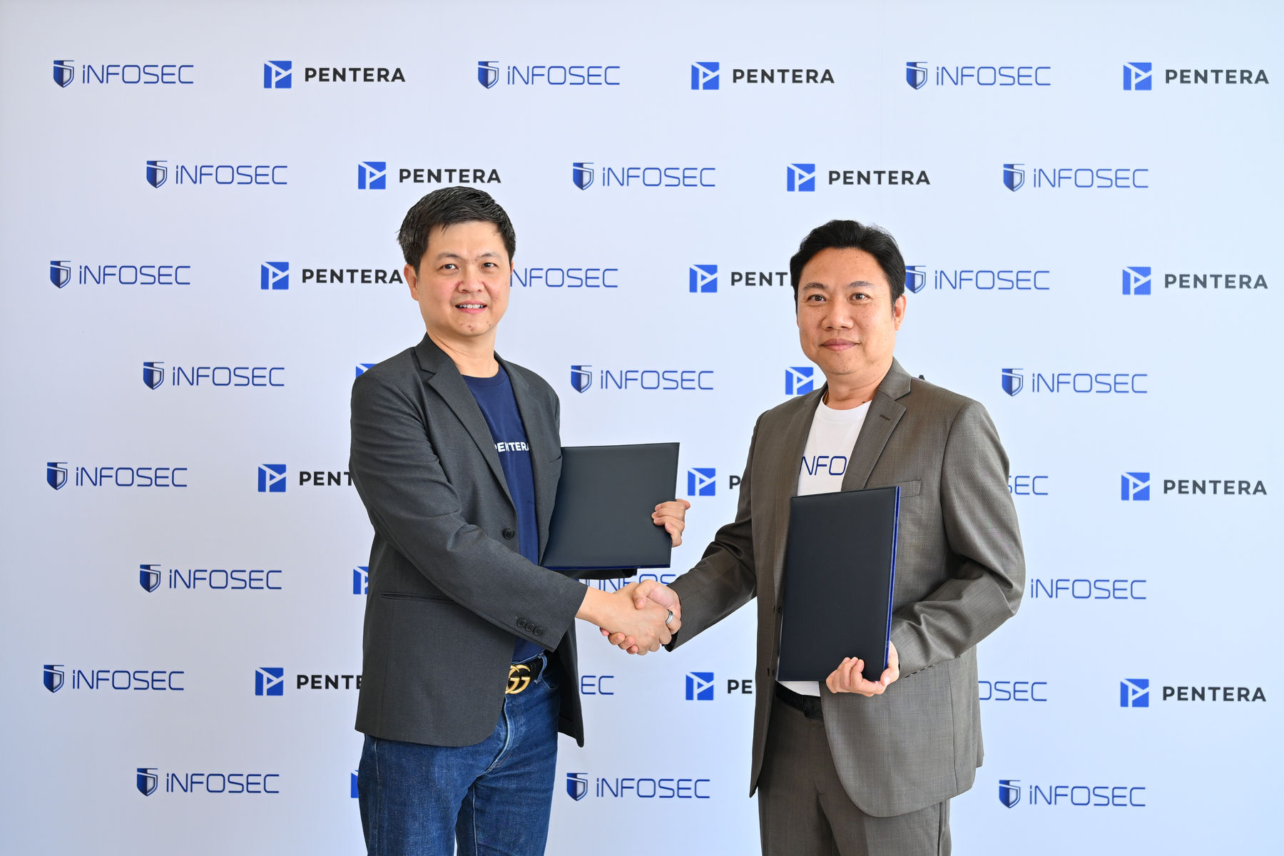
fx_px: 1605
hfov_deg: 43.6
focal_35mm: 45
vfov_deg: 29.9
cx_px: 642
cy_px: 428
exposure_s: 1/160
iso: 200
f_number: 2.8
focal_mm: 30
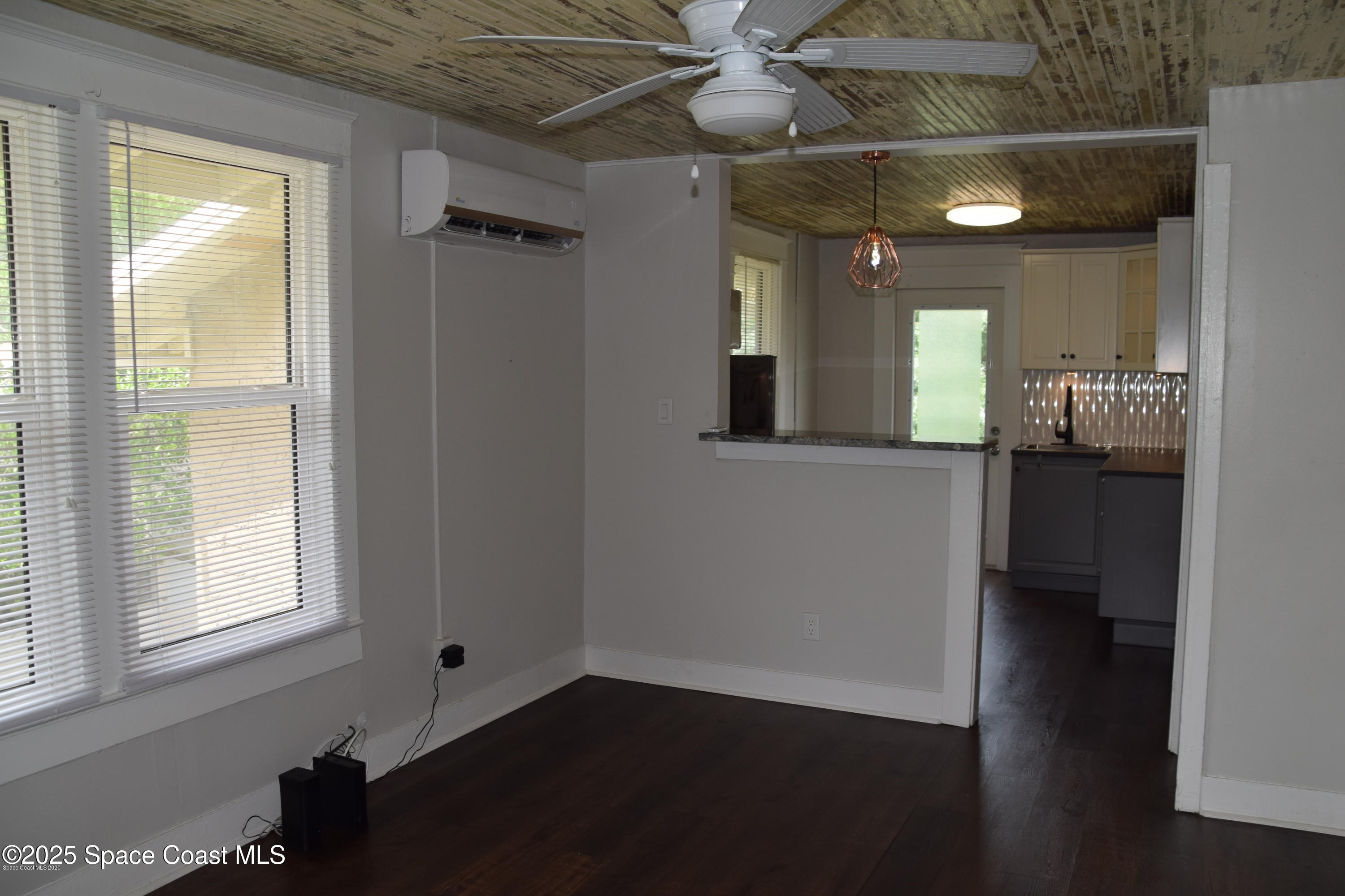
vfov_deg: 43.6
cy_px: 448
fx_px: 1121
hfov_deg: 61.9
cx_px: 672
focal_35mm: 30
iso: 250
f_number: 5.6
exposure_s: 1/125
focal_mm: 20
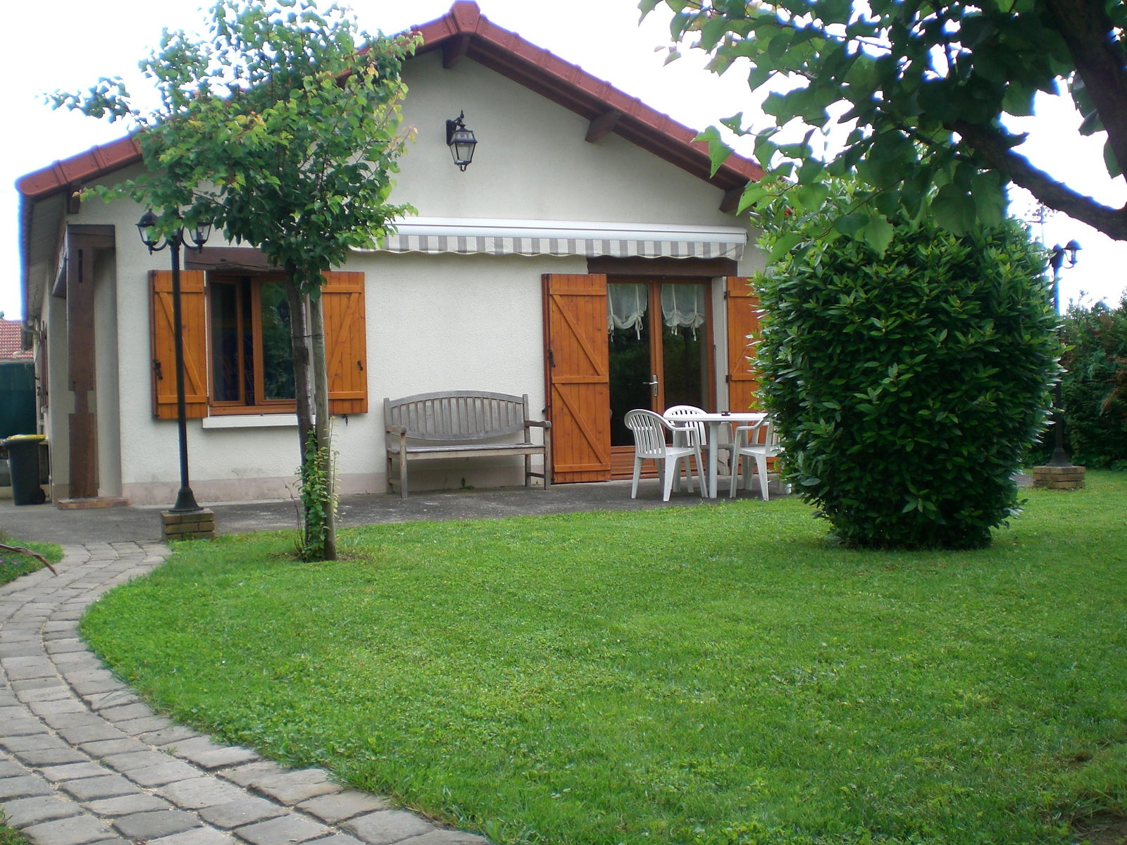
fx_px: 1237
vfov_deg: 37.7
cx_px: 564
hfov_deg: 49.0
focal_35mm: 38
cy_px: 422
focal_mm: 6.3
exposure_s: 1/200
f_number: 3.1
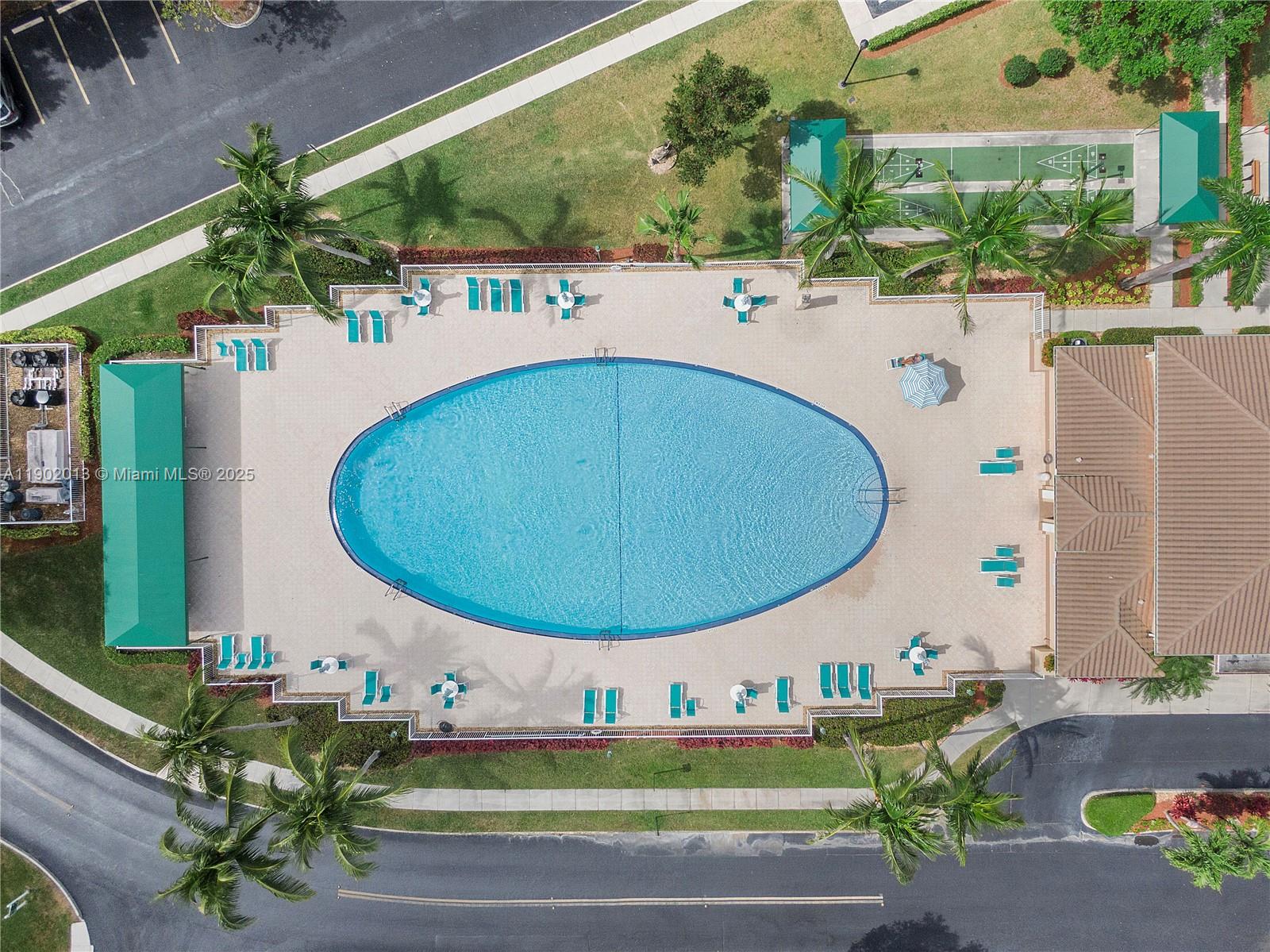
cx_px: 635
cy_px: 476
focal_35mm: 24
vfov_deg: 56.8
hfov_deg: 71.6
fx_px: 880
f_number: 2.8
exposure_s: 1/2500
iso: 100
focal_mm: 4.39
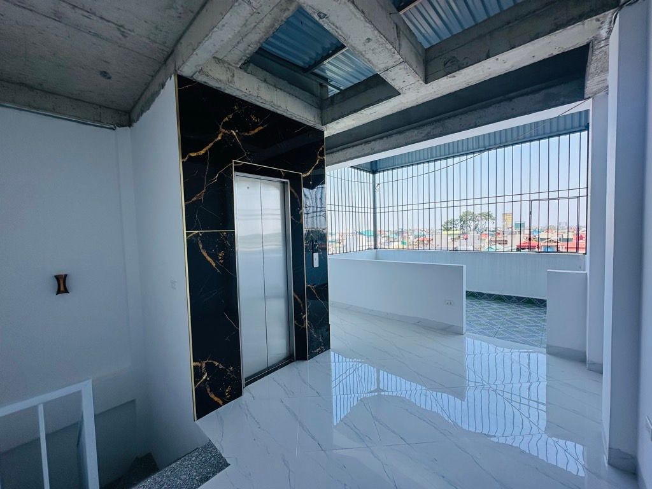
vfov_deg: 85.7
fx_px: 264
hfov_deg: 102.1
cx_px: 326
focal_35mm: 14
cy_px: 244
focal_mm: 2.22
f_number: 2.2
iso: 40
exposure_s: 1/518
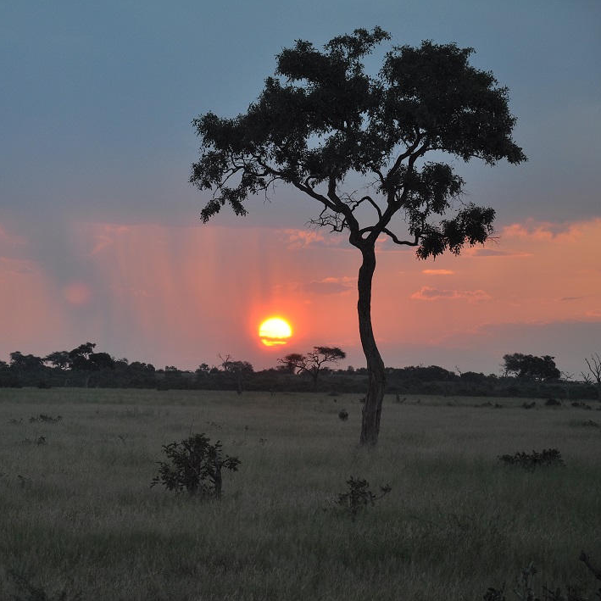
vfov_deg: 10.7
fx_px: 3214
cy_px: 300
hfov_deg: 10.7
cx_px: 181
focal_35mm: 164
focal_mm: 85
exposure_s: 1/125
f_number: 5.6
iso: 200
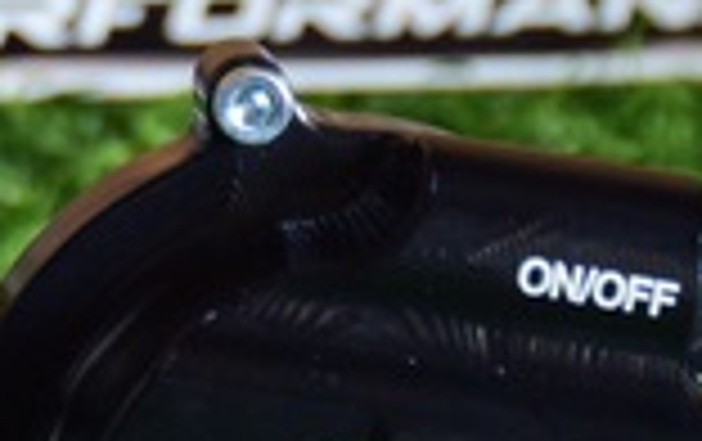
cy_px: 299
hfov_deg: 3.3
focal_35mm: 642
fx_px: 12300
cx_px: -4
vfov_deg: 2.1
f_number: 5
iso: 800
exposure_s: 1/50
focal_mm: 82
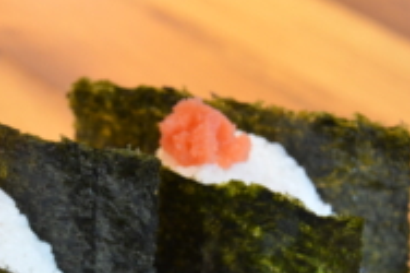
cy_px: 269
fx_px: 1980
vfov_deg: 7.8
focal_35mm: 174
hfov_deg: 11.8
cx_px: 102
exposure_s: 1/50
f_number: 5.3
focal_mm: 52
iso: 800
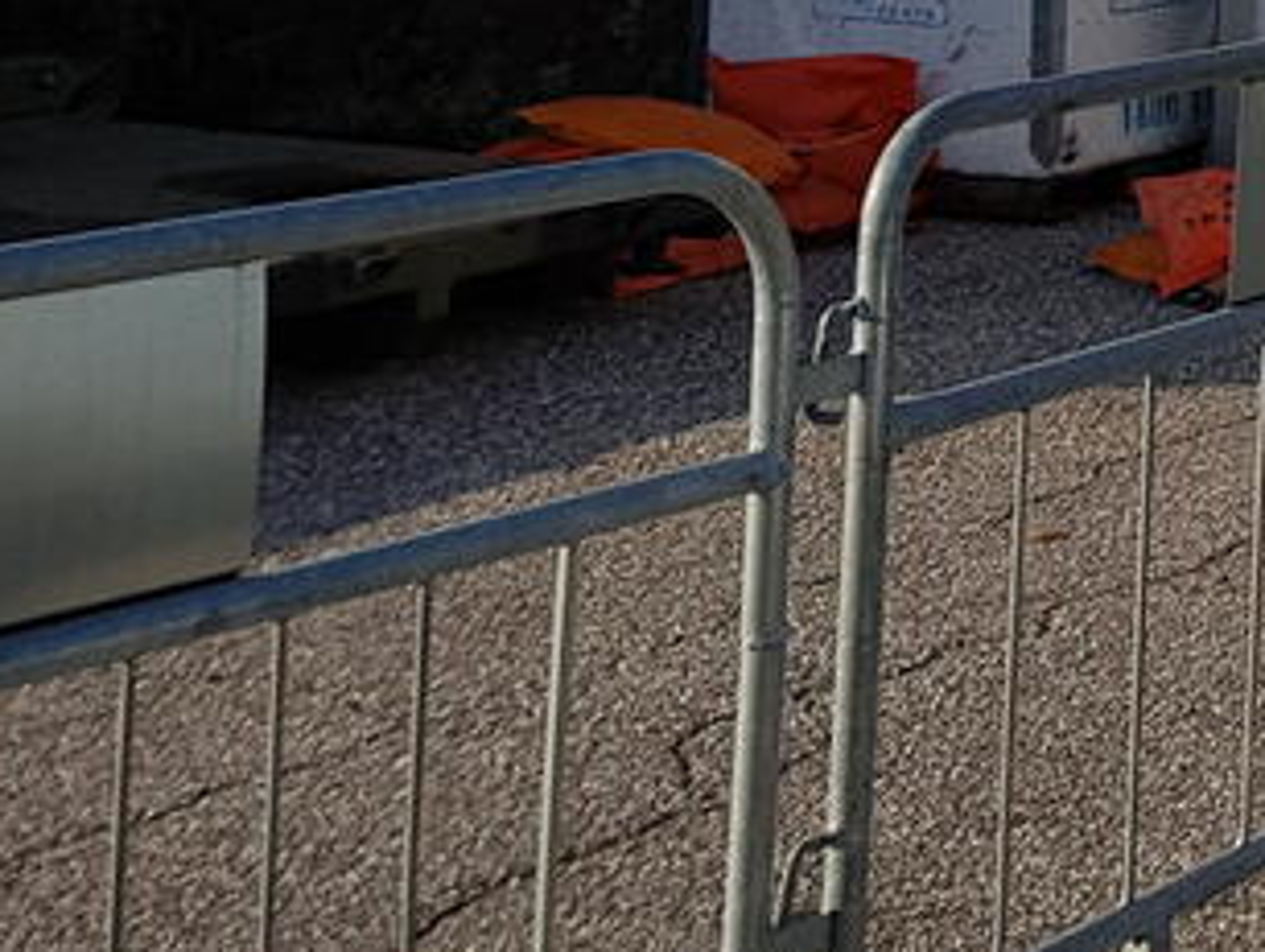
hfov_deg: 16.5
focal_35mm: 99
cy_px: -474
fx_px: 3622
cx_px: 2299
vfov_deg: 14.0
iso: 40
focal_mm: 4.2
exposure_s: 1/2712
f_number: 1.7
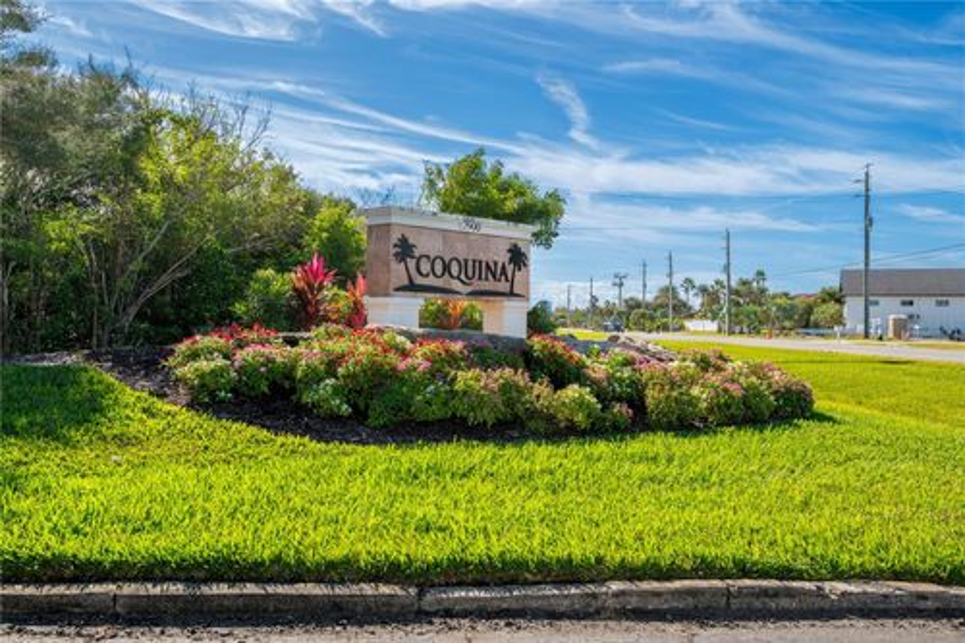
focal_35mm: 30
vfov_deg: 43.6
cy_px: 322
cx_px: 482
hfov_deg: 61.9
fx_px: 804
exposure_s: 1/6400
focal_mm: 30
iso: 400
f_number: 8
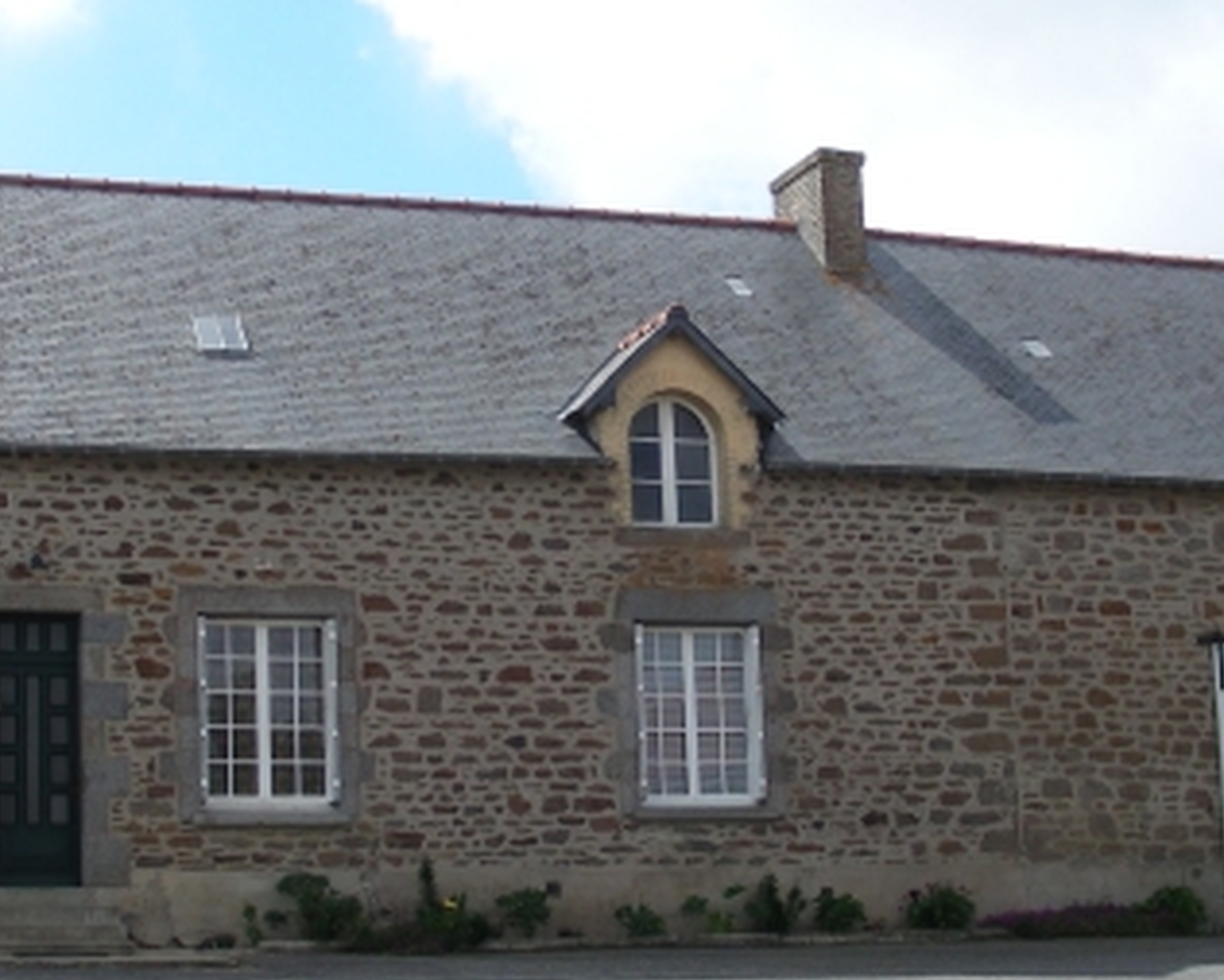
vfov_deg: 19.2
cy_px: 426
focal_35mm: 80
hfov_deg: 23.8
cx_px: 550
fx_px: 2899
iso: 50
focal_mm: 6.3
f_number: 4
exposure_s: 1/403
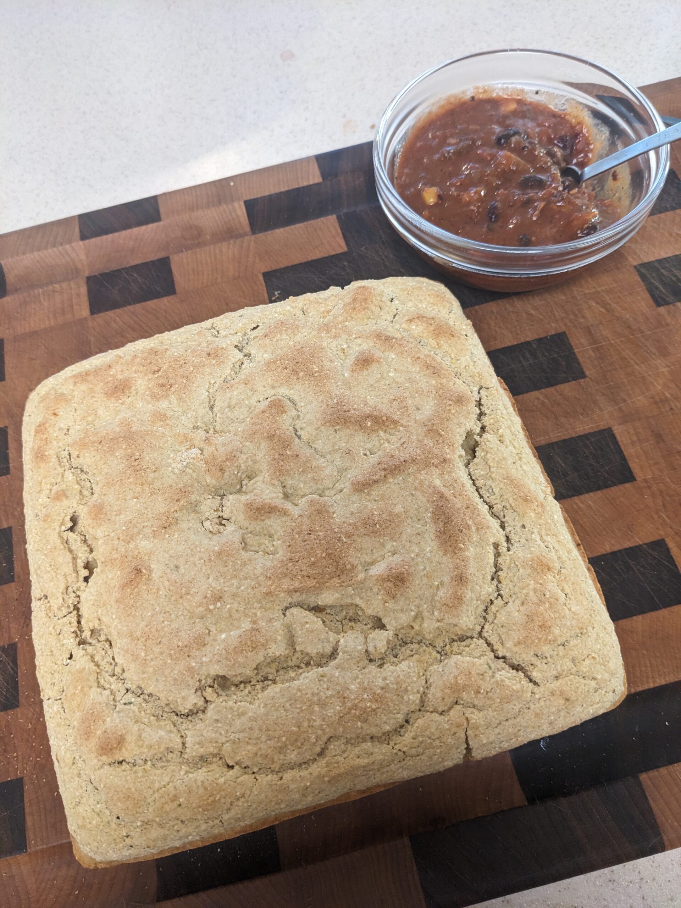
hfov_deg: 51.4
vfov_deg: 65.3
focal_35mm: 27
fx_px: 708
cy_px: 454
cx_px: 340
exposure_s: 1/40
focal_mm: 4.38
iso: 250
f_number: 1.73
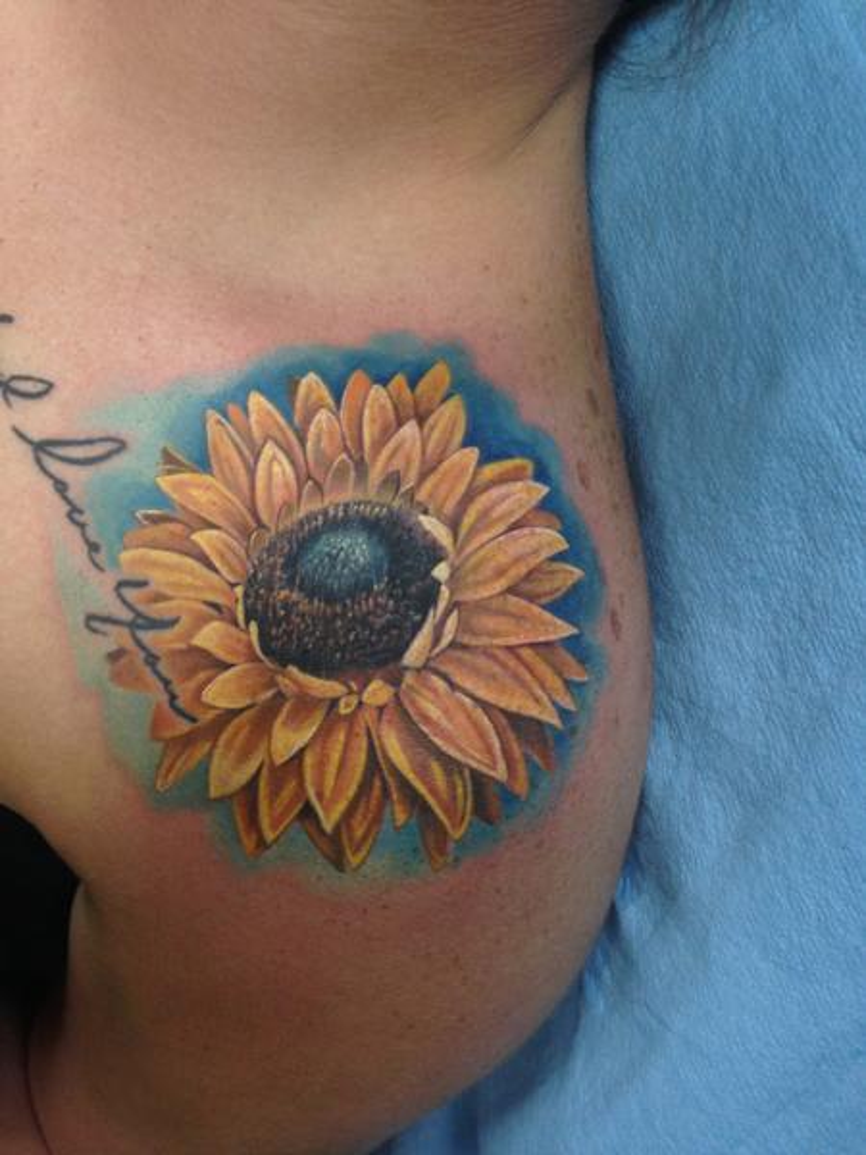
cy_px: 578
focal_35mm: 33
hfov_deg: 42.9
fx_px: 1101
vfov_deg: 55.4
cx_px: 433
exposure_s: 1/20
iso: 100
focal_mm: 4.12
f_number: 2.4
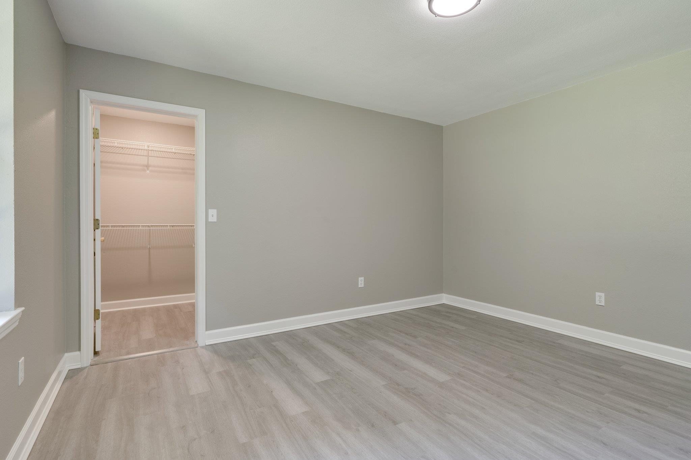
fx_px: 326
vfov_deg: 70.4
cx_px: 346
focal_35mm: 17
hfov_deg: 93.3
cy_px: 230
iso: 100
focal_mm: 17
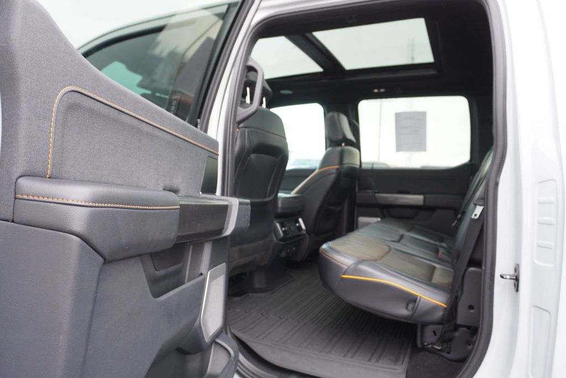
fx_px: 401
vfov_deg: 50.5
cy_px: 189
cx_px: 283
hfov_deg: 70.4
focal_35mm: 26
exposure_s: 1/60
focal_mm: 17
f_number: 4
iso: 250
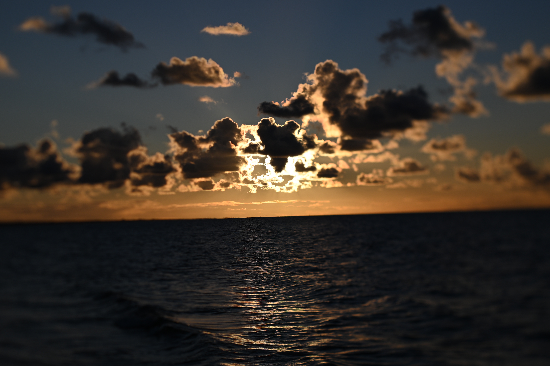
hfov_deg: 30.5
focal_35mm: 66
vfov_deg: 20.6
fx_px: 1008
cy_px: 192
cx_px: 286
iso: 100
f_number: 1.4
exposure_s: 1/5000
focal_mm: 50
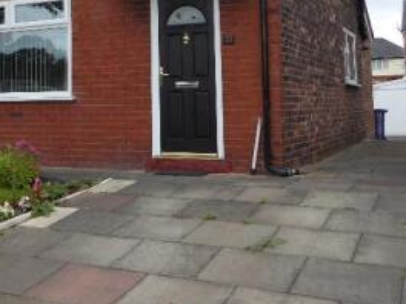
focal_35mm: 53
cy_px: 41
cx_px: 102
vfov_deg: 26.7
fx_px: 622
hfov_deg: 35.4
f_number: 3.3
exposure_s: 1/320
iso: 100
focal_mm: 4.3
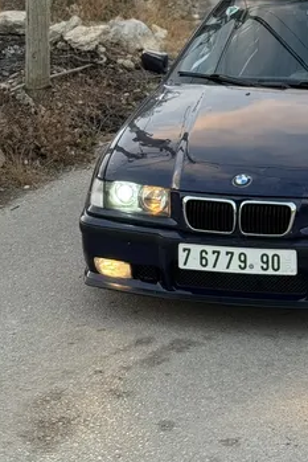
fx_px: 1320
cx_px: 299
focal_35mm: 103
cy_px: 37
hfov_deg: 13.2
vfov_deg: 19.4
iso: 50
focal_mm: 6.76
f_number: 1.78
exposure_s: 1/170
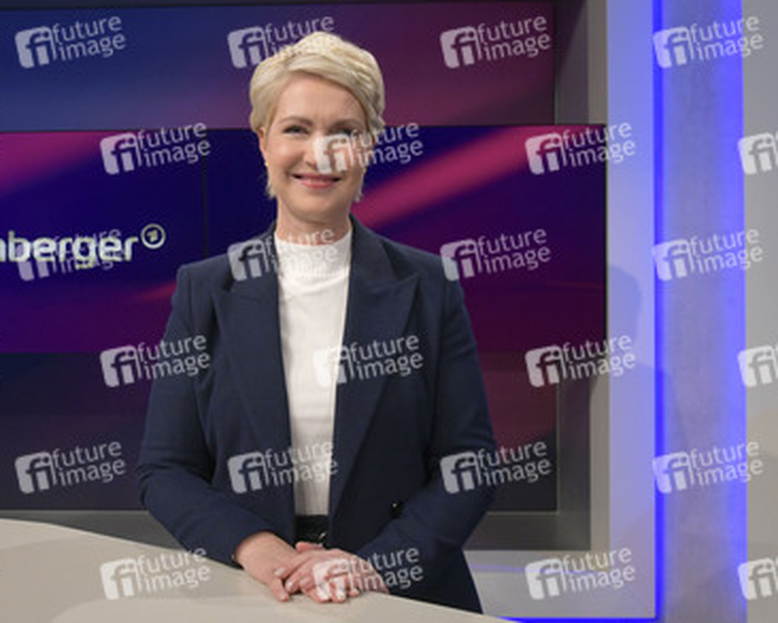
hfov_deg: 48.8
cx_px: 311
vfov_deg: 40.1
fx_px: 852
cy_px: 308
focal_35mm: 37
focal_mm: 32
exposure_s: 1/200
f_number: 6.3
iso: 1600
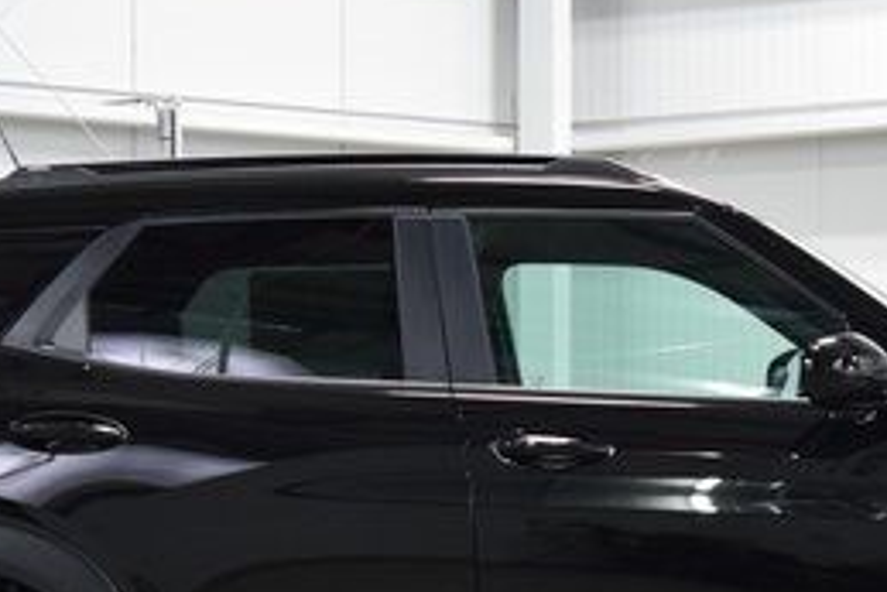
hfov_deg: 14.5
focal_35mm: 141
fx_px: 3476
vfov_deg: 9.7
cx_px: 575
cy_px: 464
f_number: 5
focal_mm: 38
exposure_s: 1/60
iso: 1600
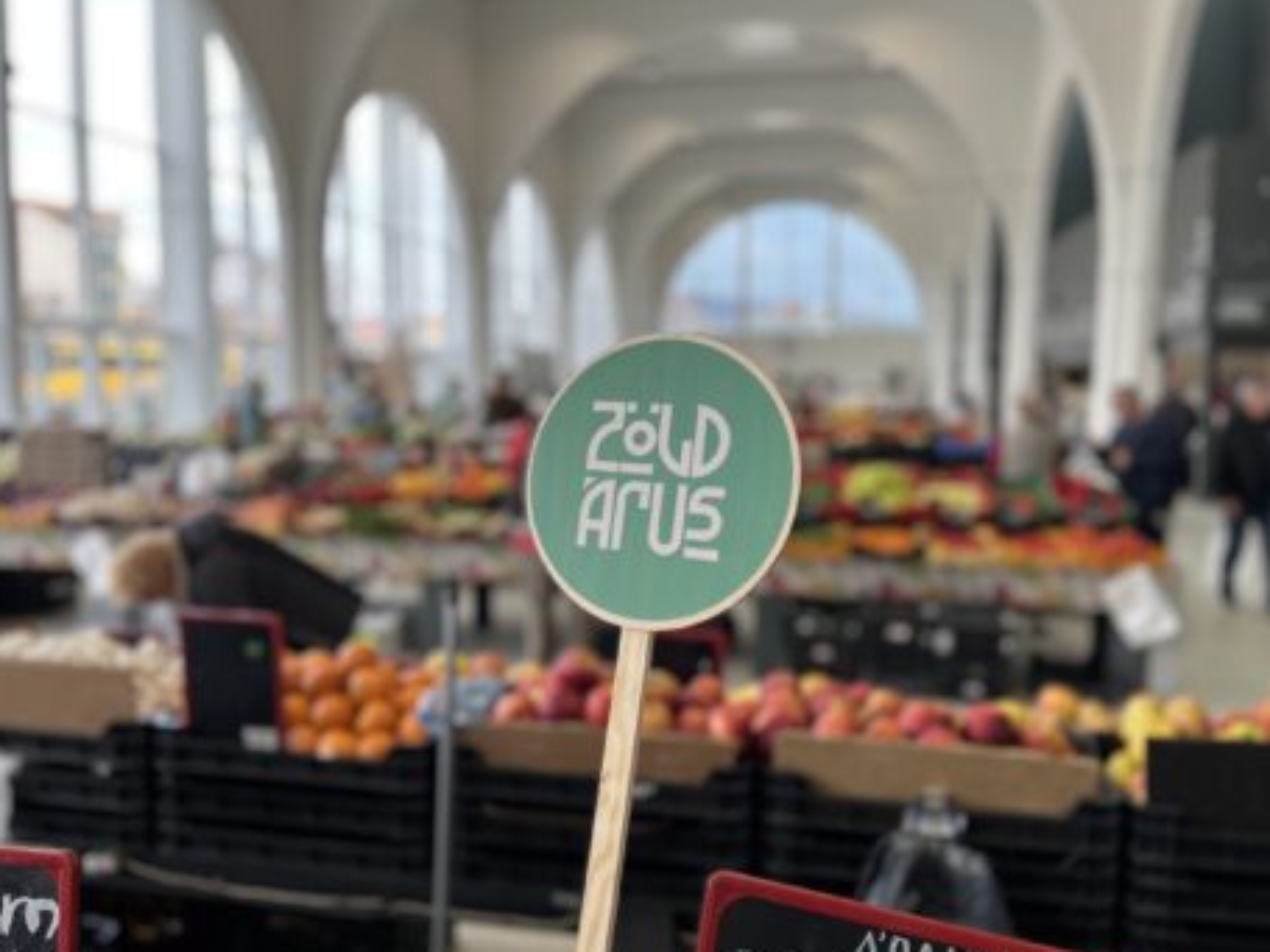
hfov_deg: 65.3
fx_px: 990
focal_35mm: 27
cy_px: 480
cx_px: 642
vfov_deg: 51.3
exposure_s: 1/159
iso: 40
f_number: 1.6
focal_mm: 5.1
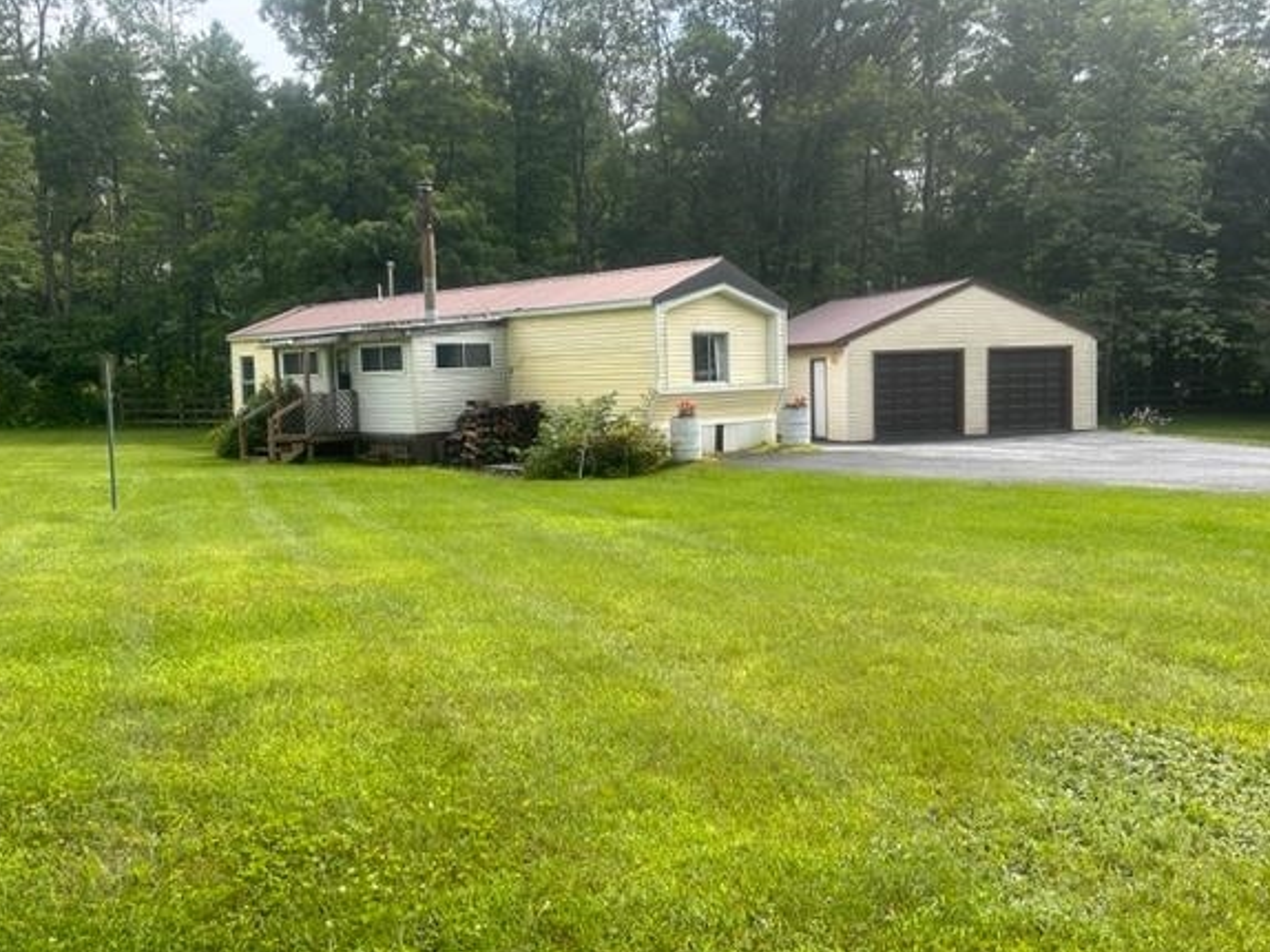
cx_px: 602
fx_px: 1064
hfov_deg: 61.6
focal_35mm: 29
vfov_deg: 48.2
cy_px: 443
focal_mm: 5.7
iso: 50
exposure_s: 1/1698
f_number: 1.5
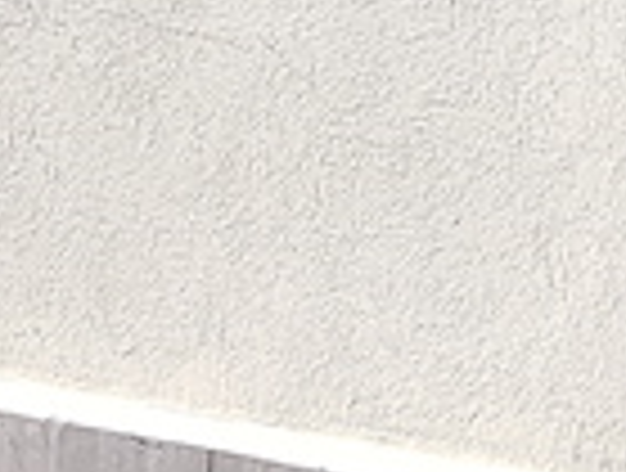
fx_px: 3463
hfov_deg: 8.8
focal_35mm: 191
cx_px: 1779
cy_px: -643
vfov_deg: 7.3
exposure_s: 1/2704
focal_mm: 4.2
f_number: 1.7
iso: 50
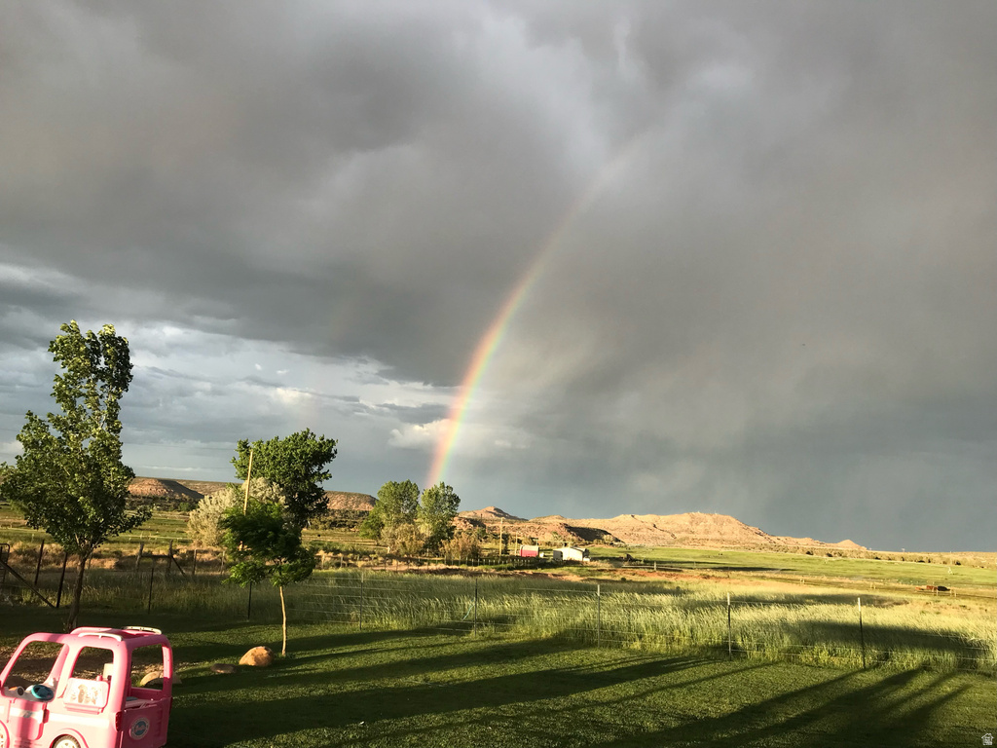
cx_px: 498
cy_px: 374
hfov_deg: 63.4
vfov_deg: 49.7
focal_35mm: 28
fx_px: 806
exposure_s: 1/622
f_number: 1.8
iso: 20
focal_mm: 3.99
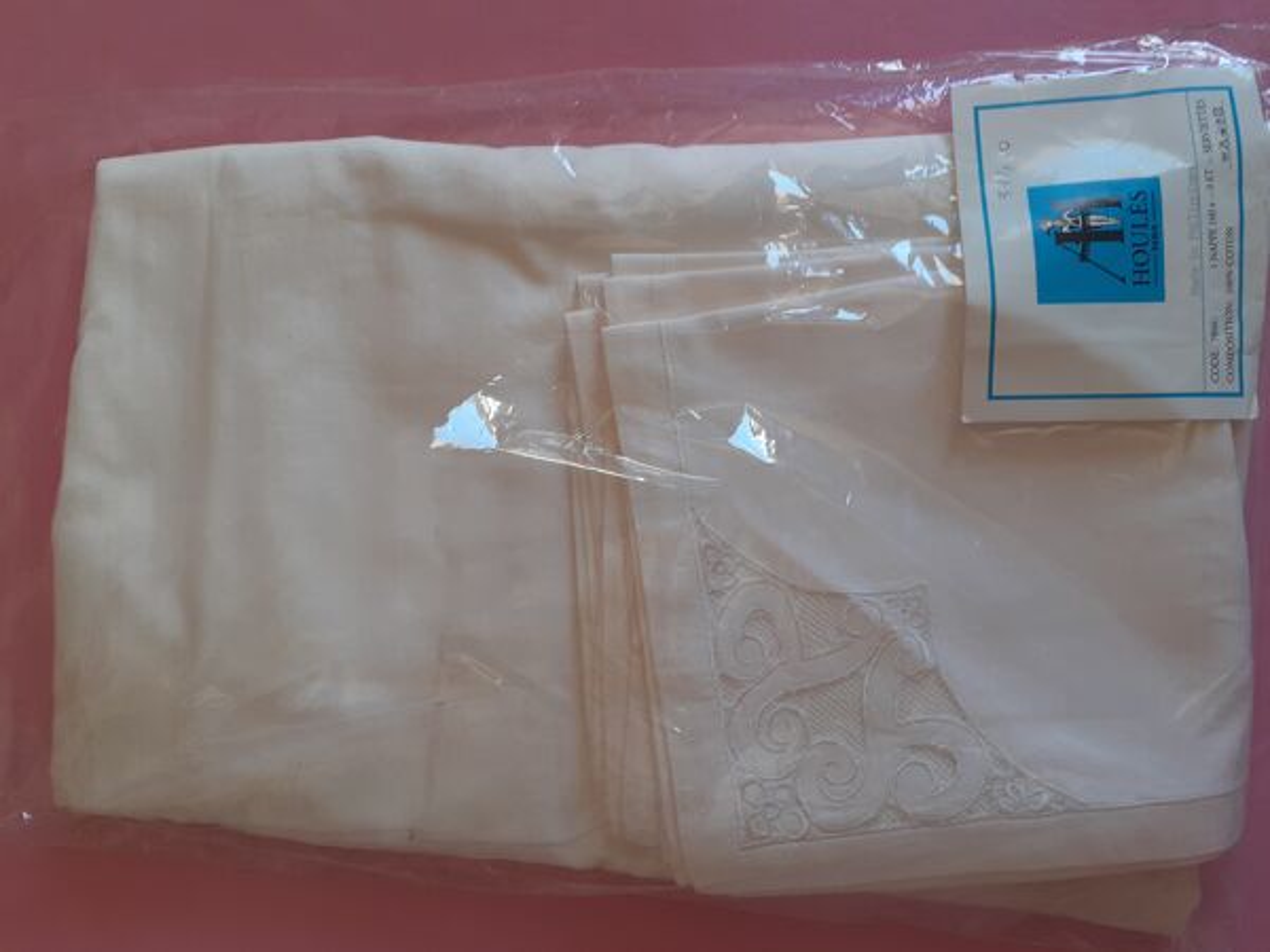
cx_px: 635
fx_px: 991
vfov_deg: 51.4
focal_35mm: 27
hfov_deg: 65.3
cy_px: 476
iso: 40
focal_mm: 3.6
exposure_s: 1/50
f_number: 1.9
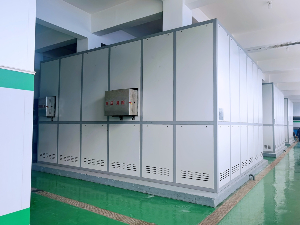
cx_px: 150
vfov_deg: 51.4
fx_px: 234
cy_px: 112
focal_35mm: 27
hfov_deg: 65.3
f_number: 1.9
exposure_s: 1/100
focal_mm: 6.67
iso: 125
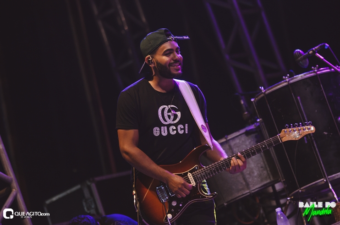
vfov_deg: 5.7
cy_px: 112
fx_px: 2261
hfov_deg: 8.6
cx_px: 170
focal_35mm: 240
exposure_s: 1/320
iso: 2000
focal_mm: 160
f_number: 2.8
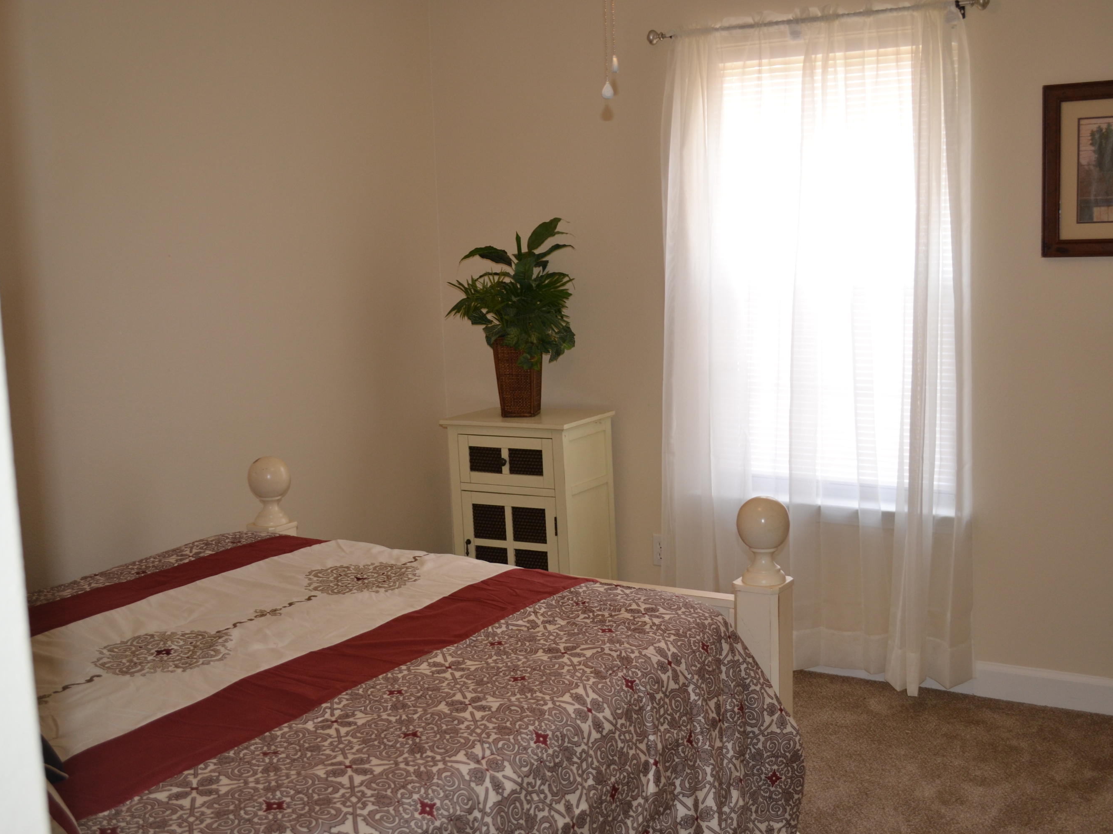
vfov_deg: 36.8
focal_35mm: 39
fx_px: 1254
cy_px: 417
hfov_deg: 47.8
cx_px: 605
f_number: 4
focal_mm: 24
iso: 400
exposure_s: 1/80
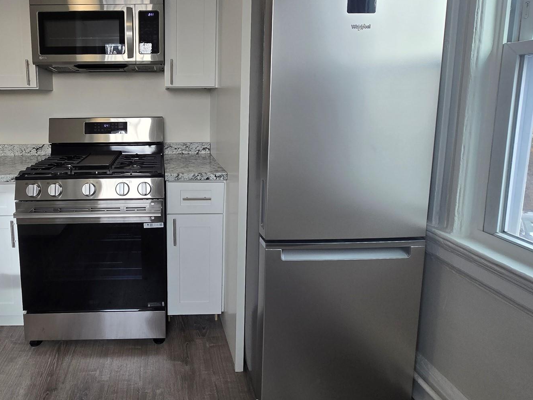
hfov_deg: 78.2
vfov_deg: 64.5
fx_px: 308
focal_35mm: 20
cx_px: 164
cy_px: 139
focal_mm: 2.2
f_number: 2.2
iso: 50
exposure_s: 1/120
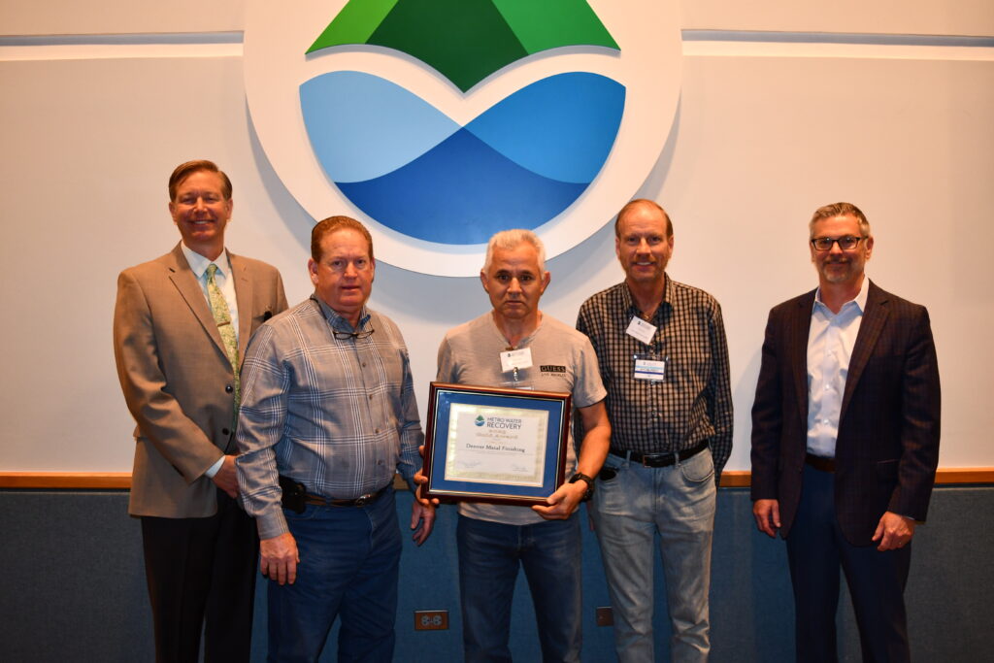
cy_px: 332
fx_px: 911
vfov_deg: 40.0
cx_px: 497
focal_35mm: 33
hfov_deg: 57.2
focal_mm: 22
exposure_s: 1/60
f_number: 3.8
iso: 1400
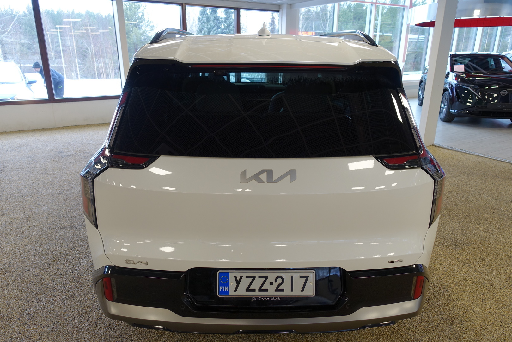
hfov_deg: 73.7
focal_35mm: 24
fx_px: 341
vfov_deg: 53.1
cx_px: 256
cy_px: 171
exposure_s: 1/30
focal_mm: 8.8
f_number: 2.8
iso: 125
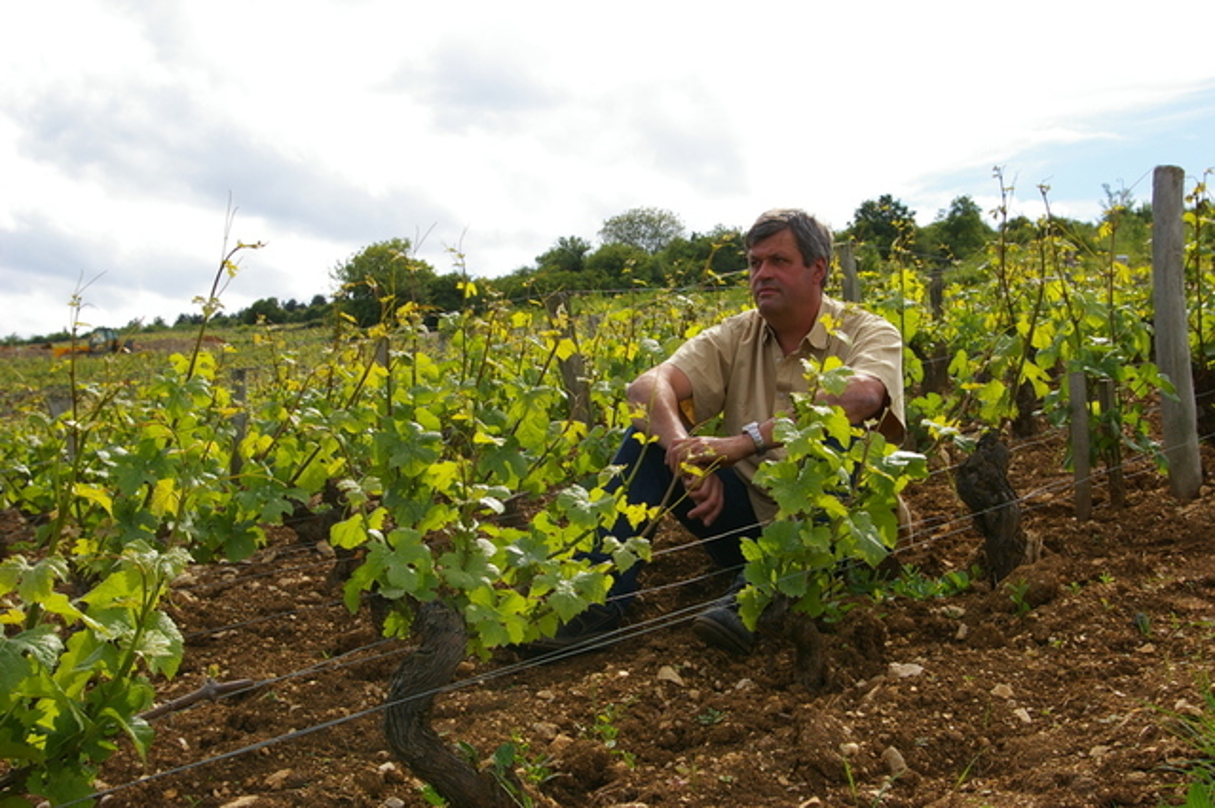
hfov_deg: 40.0
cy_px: 404
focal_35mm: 50
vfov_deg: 27.2
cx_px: 608
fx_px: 1670
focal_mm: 33
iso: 200
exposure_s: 1/250
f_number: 9.5
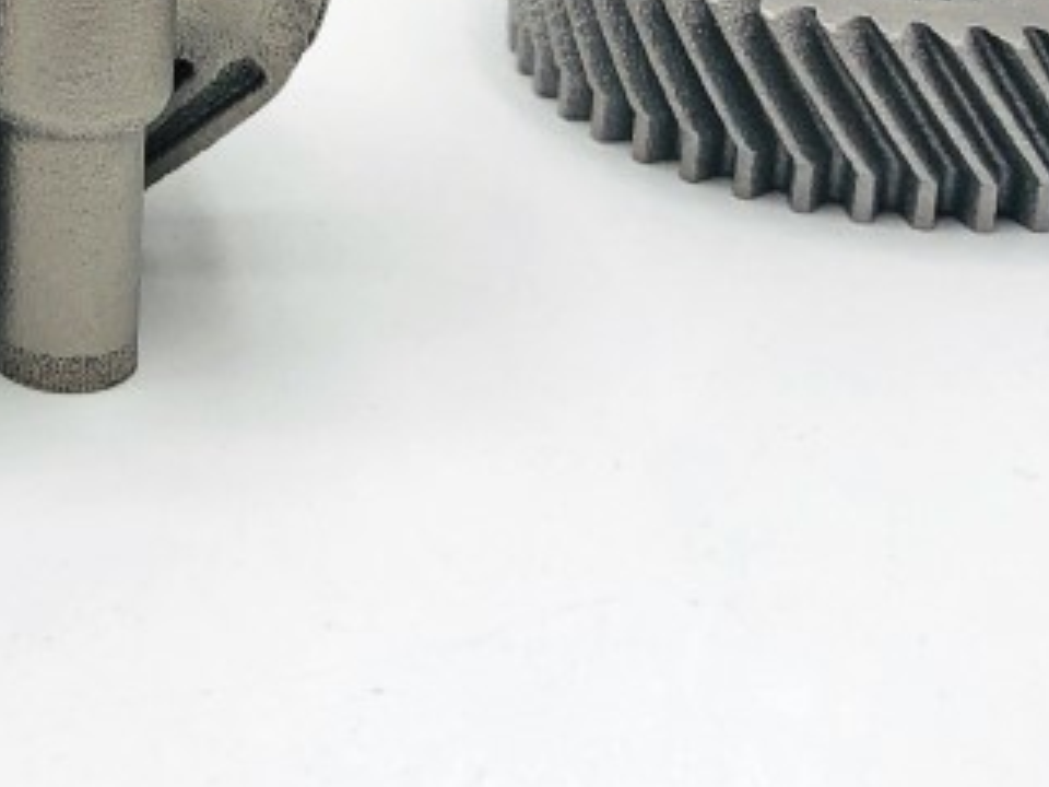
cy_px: -410
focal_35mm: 105
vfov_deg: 13.3
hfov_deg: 17.3
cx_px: -403
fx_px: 3182
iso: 25
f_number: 1.8
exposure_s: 1/125
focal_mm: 3.99
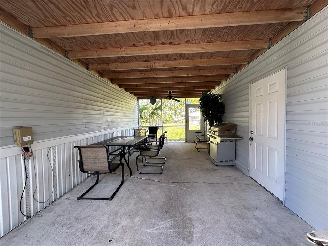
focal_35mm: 14
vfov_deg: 85.7
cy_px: 123
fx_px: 133
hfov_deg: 102.1
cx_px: 164
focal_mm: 2.22
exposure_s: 1/99
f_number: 2.2
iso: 80
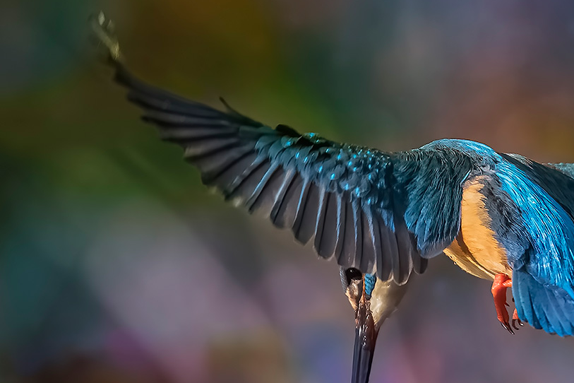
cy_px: 269
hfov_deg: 3.9
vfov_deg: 2.6
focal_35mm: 527
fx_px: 8402
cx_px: 351
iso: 1000
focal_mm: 330
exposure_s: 1/3200
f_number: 5.6
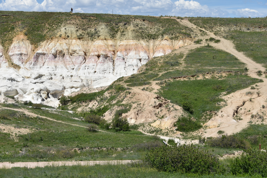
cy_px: 89
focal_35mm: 85
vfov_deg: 16.1
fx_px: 631
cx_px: 134
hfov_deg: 23.9
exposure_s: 1/320
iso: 100
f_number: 9
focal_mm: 85
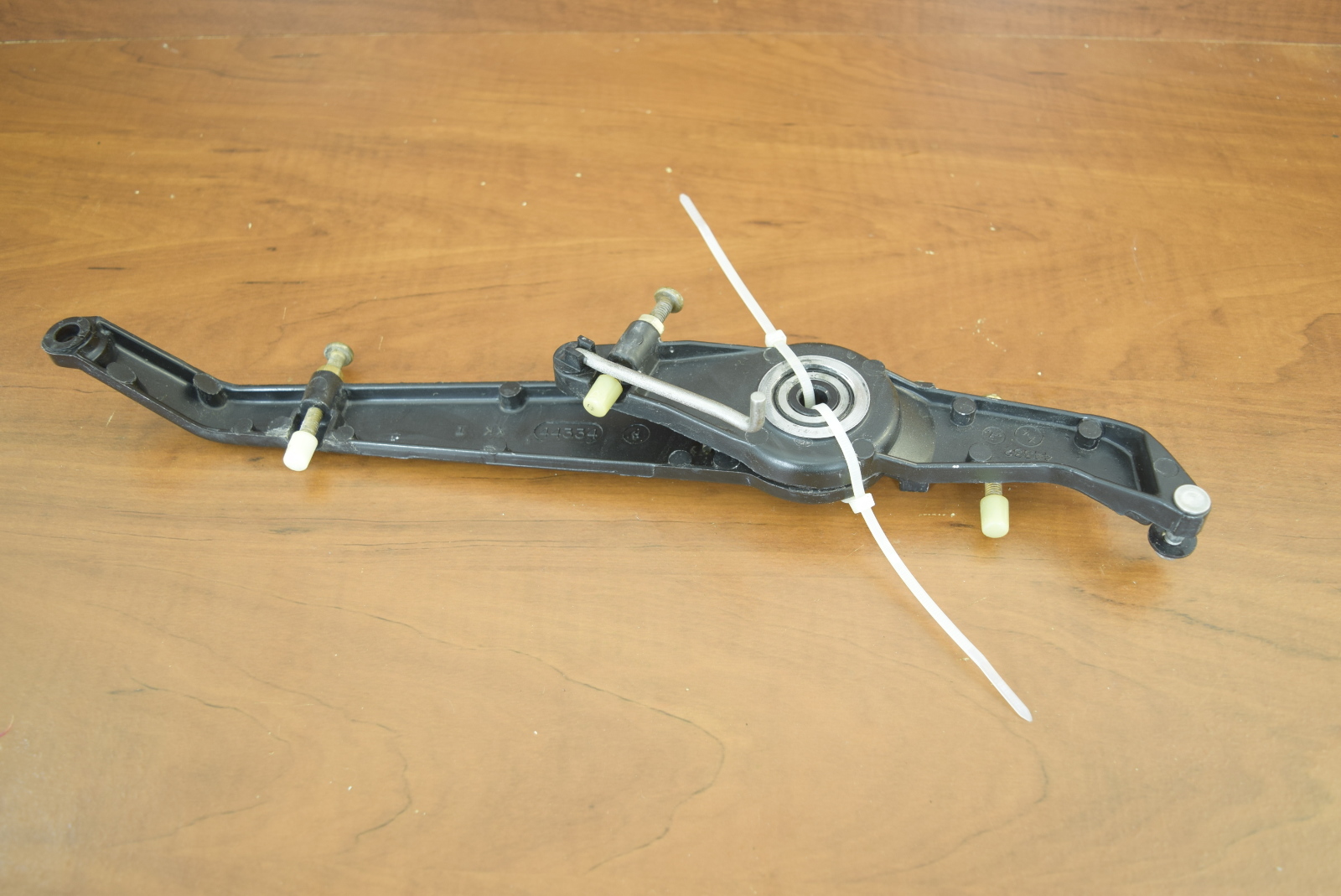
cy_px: 448
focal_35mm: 30
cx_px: 670
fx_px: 1118
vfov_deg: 43.7
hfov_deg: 61.9
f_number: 3.8
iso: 280
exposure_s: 1/30
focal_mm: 20
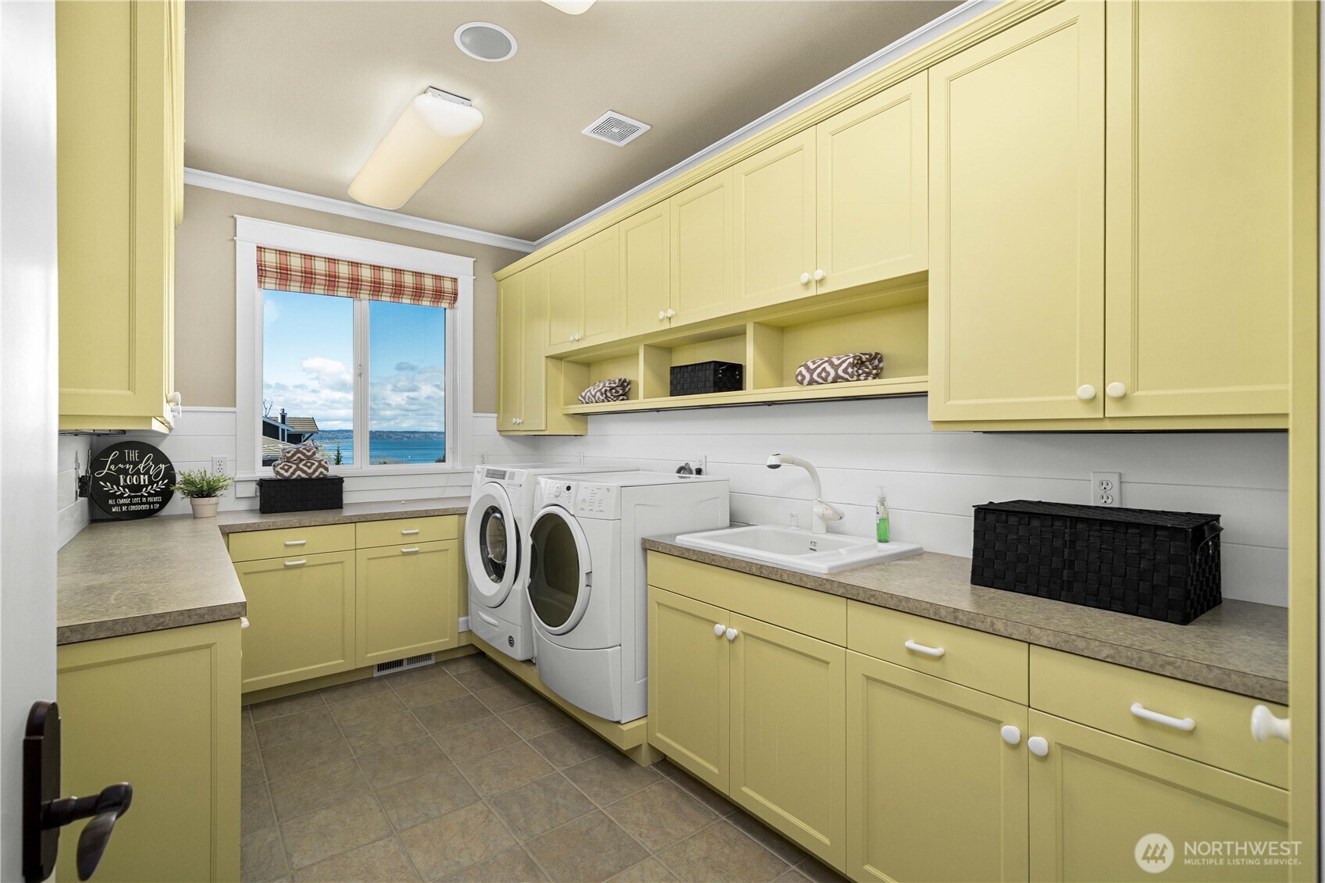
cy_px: 442
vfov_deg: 77.3
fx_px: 552
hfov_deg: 100.4
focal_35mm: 15
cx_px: 662
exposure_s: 1/30
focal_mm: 15
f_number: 6.7
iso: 320
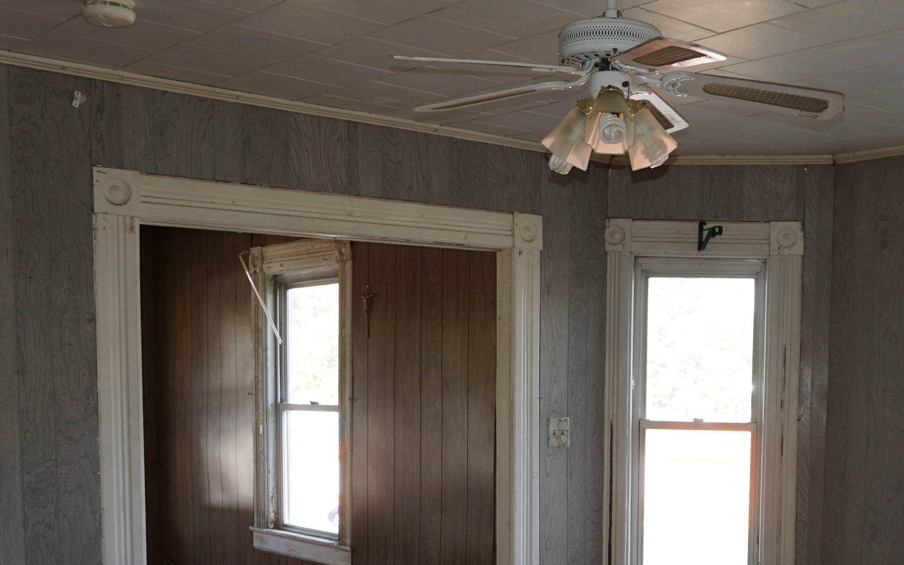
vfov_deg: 25.0
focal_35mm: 50
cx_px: 667
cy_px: 516
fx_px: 1232
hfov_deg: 39.3
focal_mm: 16
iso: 125
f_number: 3.5
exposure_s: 1/60
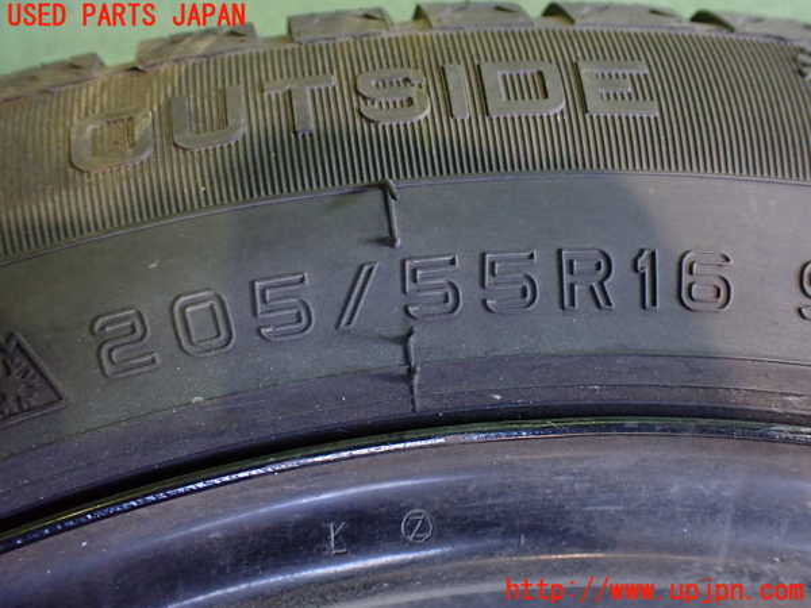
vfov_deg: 46.8
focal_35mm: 30
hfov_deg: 60.0
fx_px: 703
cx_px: 406
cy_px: 304
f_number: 2.3
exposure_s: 1/60
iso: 800
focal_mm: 5.4
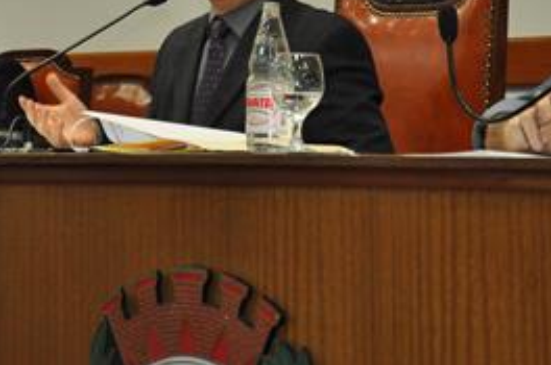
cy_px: -20
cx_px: 217
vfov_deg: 6.8
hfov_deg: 10.2
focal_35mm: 201
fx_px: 3071
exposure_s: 1/60
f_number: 5.3
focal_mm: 62
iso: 1250
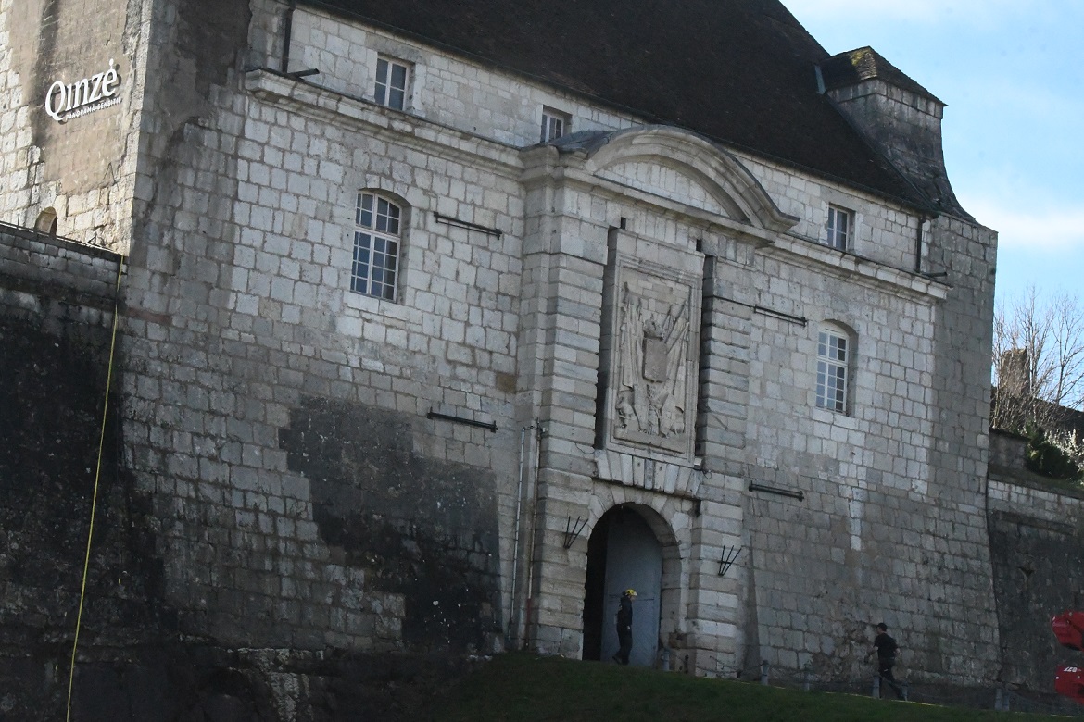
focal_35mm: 82
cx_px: 542
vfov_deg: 16.7
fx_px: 2469
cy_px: 361
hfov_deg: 24.8
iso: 16000
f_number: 22
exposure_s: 1/5000
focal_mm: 55
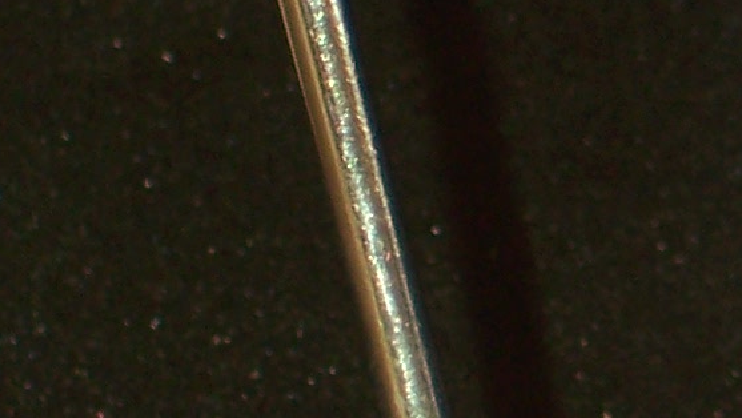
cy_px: -125
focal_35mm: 565
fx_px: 11122
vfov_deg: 2.2
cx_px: 1352
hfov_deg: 3.8
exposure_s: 1/100
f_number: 4.6
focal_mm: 16.8
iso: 80
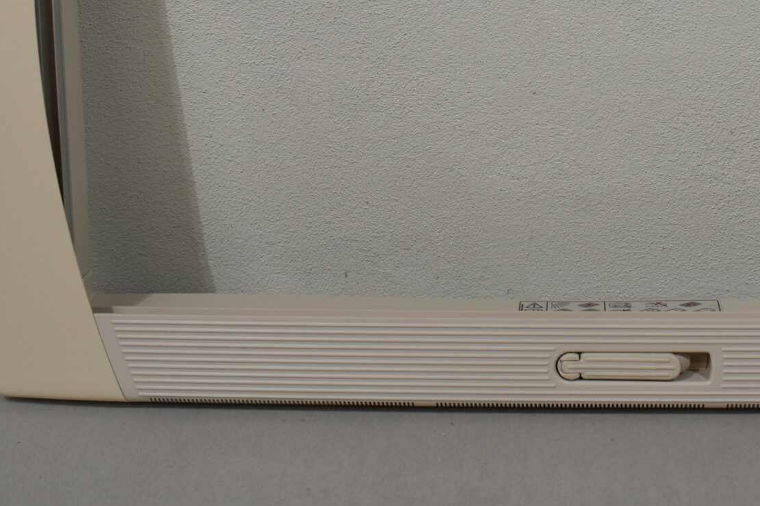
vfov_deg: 19.1
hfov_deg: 28.8
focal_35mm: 69
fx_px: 1457
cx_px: 563
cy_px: -28
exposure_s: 1/125
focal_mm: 20
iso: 220
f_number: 5.6
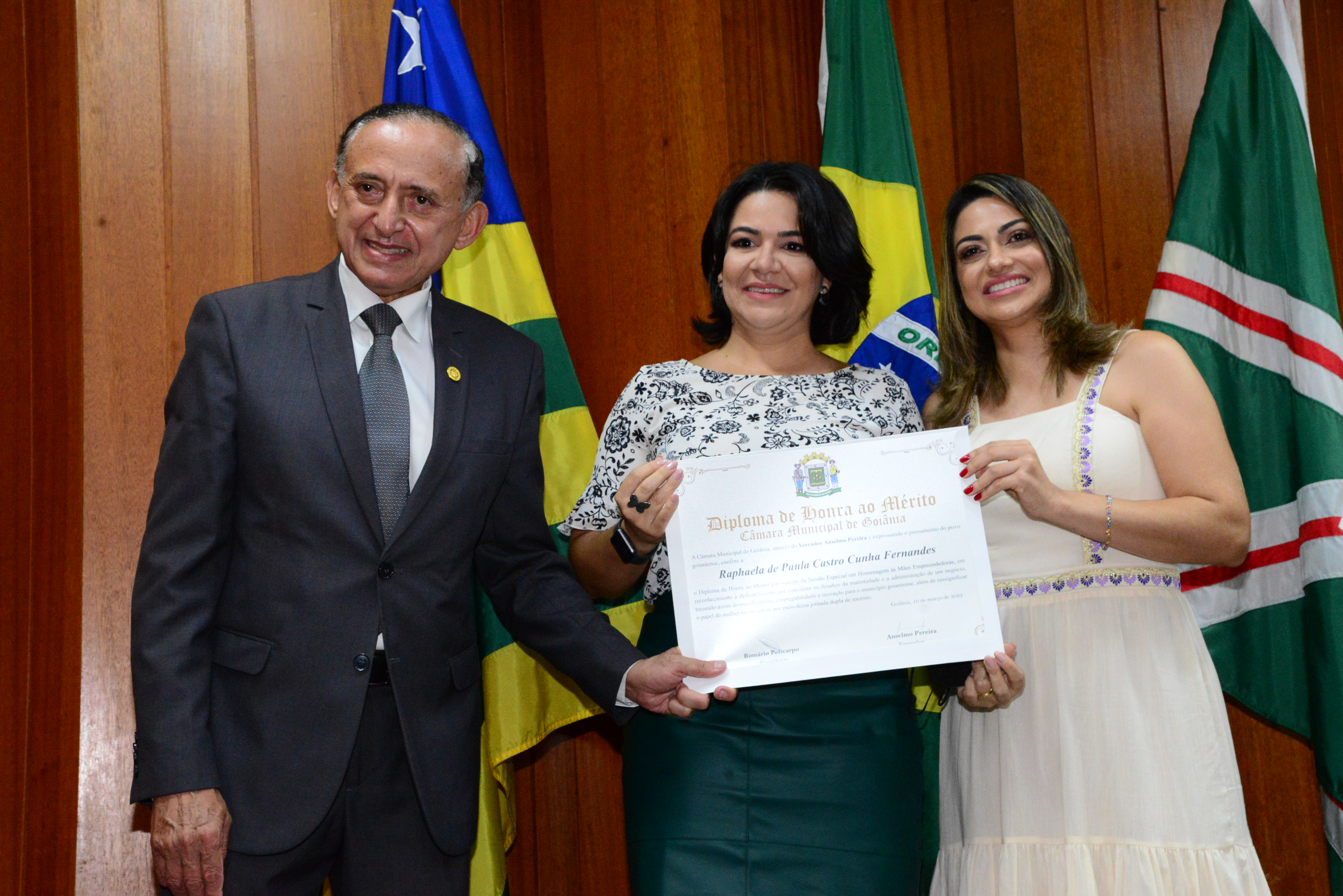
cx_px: 672
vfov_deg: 26.0
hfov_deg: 38.2
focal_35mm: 52
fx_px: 1941
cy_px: 448
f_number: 8
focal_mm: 52
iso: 6400
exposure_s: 1/60
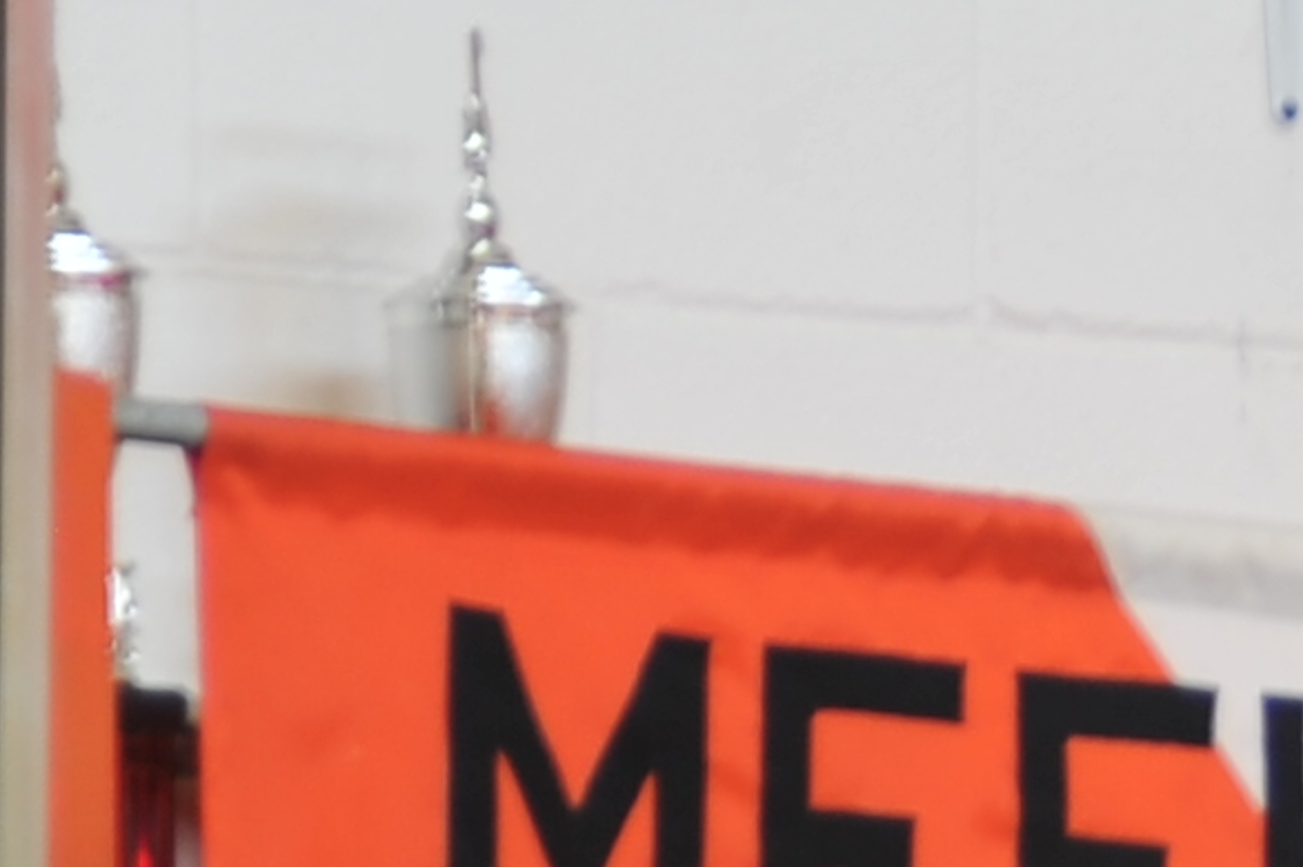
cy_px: 1447
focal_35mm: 508
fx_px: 18376
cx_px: 2526
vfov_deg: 2.7
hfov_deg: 4.0
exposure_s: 1/30
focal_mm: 70
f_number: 2.8
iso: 200
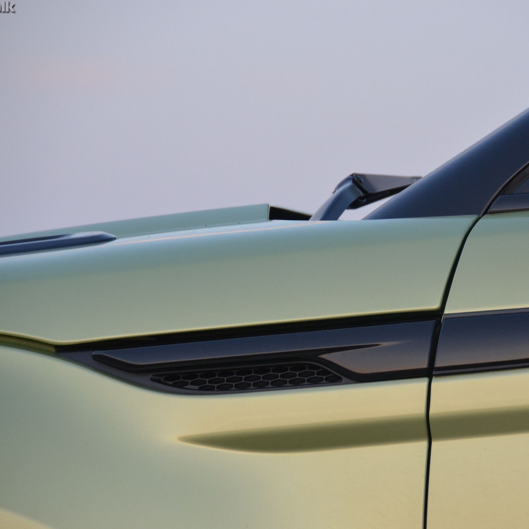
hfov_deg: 4.6
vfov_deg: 4.6
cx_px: 344
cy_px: 264
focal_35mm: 385
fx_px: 6656
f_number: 5.6
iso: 1100
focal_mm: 200
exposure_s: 1/500
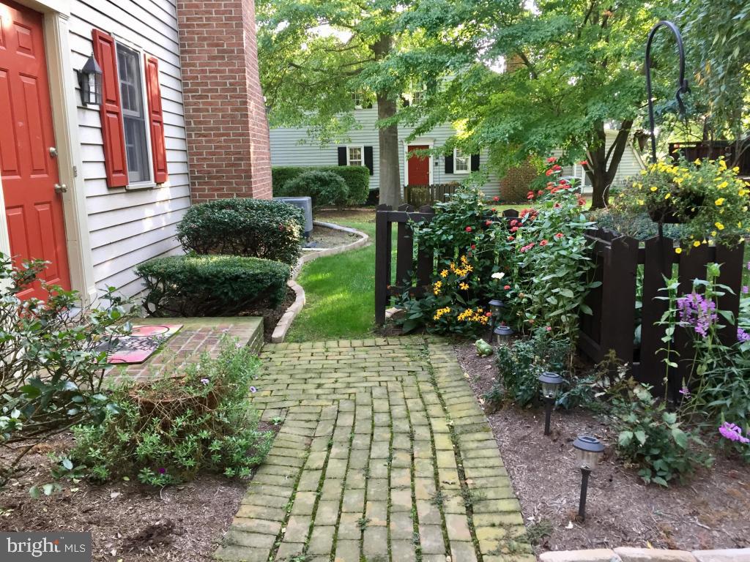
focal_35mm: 29
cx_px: 375
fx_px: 628
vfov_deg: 48.2
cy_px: 281
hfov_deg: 61.7
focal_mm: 4.15
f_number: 2.2
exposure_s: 1/30
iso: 32
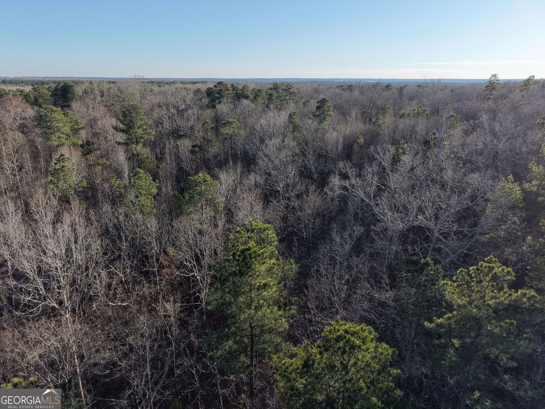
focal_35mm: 23
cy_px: 204
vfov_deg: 58.9
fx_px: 362
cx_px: 272
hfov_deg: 73.9
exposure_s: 1/4000
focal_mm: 8.67
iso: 400
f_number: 1.8
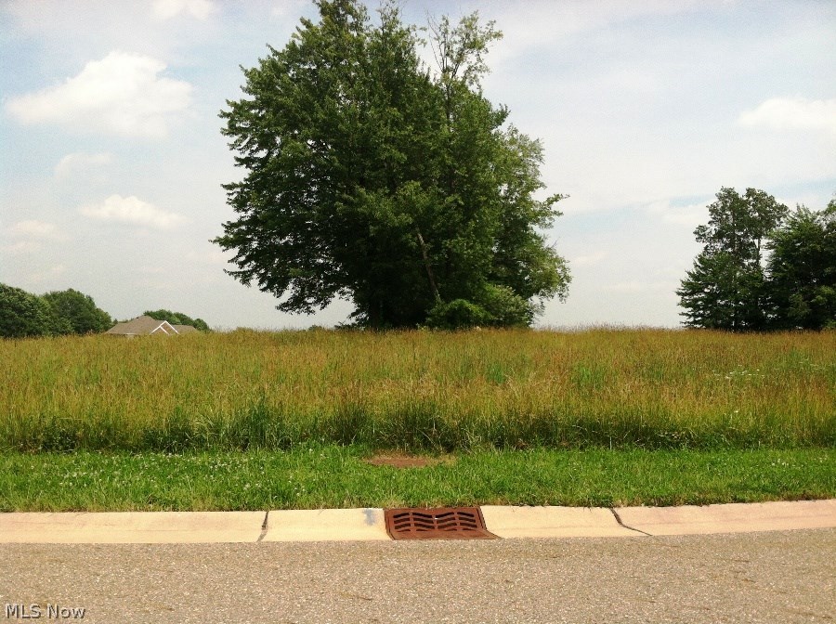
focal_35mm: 35
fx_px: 844
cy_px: 312
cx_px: 418
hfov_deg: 52.7
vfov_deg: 40.6
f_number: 2.8
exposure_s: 1/1266
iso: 80
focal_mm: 3.85
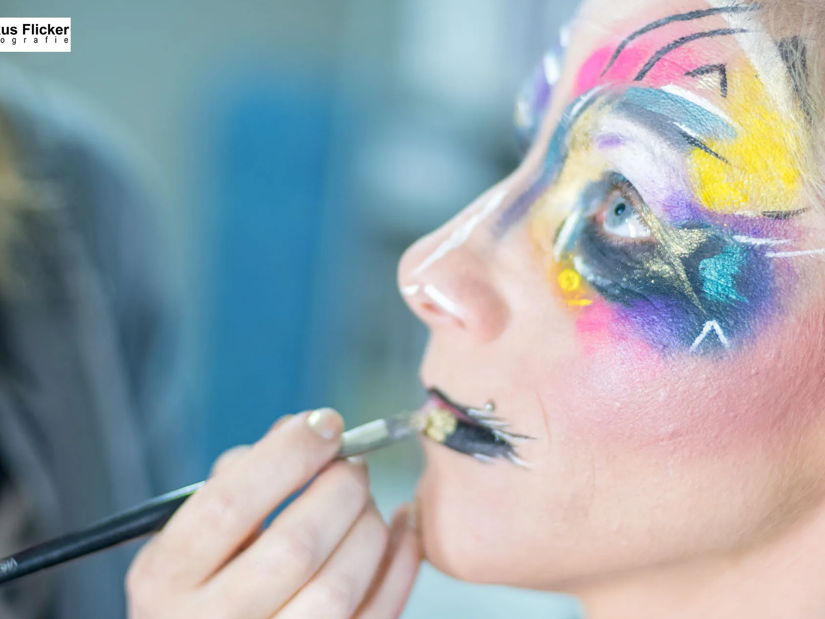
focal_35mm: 82
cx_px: 414
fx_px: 1954
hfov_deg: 23.8
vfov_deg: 18.0
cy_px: 311
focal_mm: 50
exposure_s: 1/100
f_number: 2
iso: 400
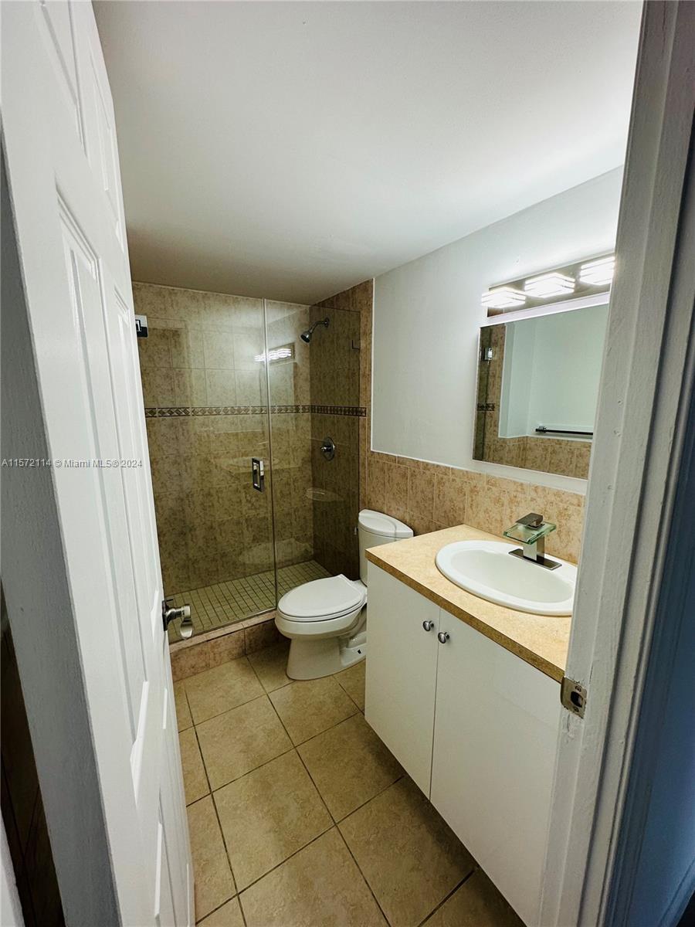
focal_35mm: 14
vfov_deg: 102.1
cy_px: 464
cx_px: 348
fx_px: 375
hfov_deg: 85.7
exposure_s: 1/120
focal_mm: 2.22
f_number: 2.2
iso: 125
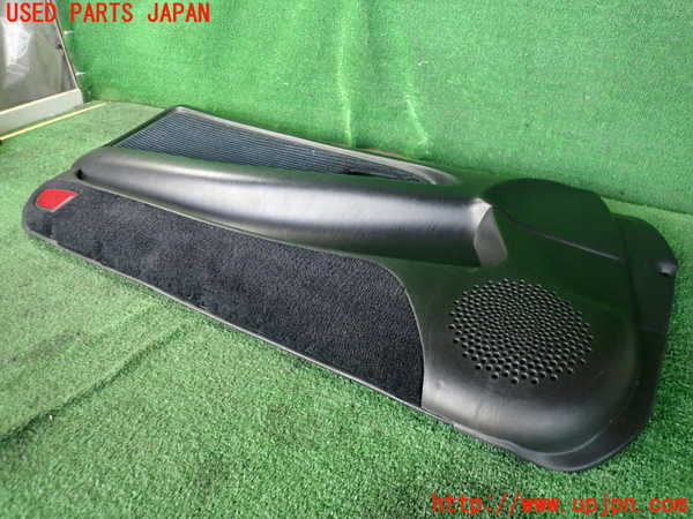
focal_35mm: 25
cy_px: 260
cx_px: 346
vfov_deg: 54.9
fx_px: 500
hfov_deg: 69.4
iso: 640
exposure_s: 1/30
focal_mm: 4.5
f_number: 2
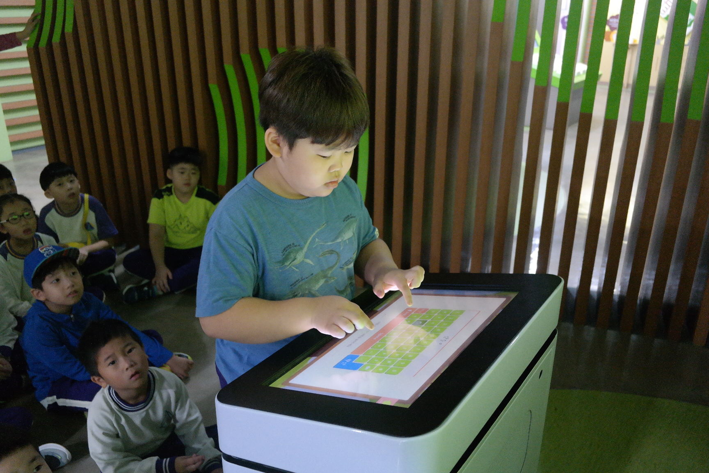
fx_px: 591
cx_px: 354
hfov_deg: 61.9
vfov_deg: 43.6
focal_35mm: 30
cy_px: 236
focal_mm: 20
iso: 1600
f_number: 3.5
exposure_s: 1/40
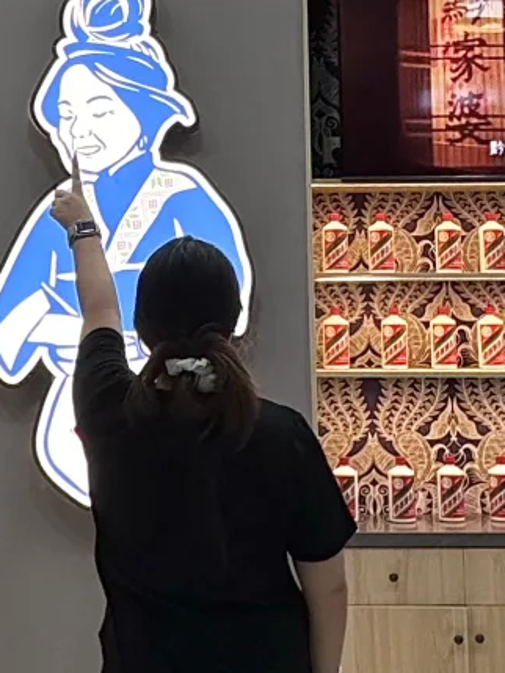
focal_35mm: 47
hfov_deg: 30.8
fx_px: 914
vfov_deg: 39.9
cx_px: 199
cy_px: 220
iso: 40
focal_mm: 2.22
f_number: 2.2
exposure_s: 1/100
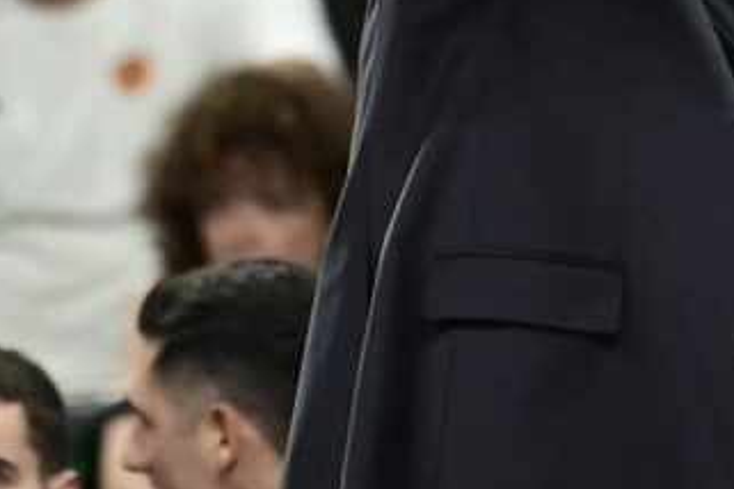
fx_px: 12192
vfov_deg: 2.3
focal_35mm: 598
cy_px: -123
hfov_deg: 3.4
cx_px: 677
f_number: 2.8
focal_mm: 200
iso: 1600
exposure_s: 1/1250
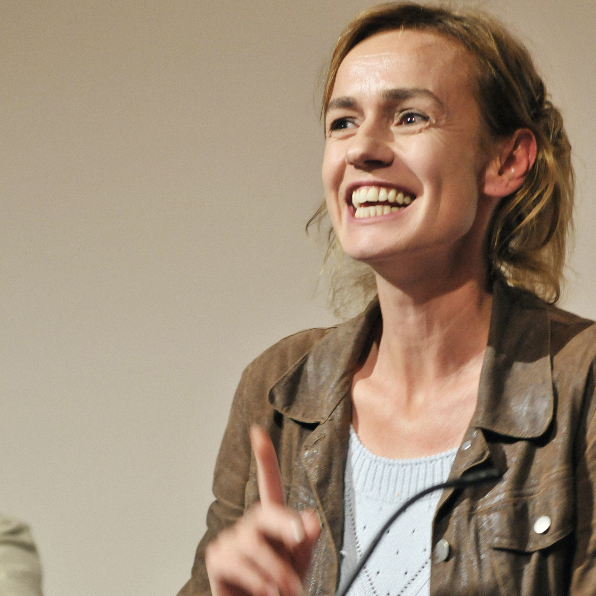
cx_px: 298
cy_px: 397
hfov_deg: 5.7
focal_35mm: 307
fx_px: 5980
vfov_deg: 5.7
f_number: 3.5
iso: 800
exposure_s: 1/50
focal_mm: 160
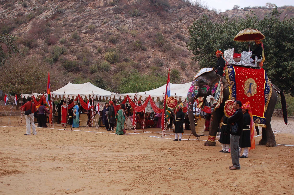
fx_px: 342
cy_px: 98
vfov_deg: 31.8
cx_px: 147
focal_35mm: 42
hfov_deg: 46.5
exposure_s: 1/80
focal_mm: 28
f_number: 4.5
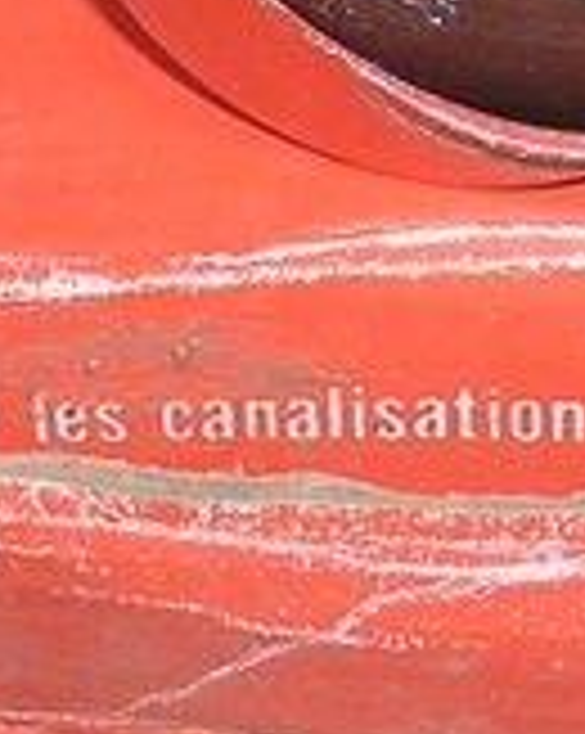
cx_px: -32
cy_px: 212
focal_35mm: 204
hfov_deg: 7.5
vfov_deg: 9.5
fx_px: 4423
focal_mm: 5.7
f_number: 2.9
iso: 50
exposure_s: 1/60.1
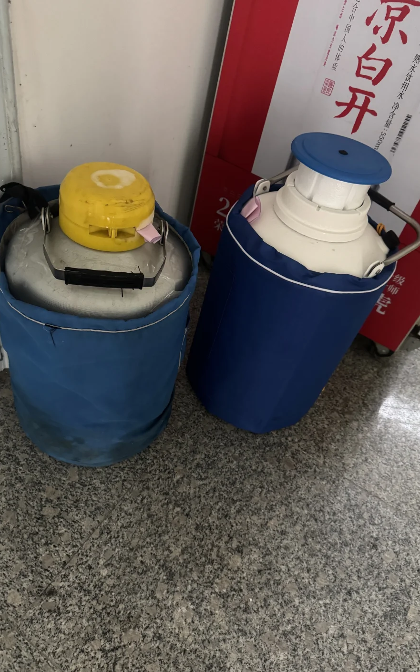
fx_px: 476
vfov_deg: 70.4
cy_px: 340
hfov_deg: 47.6
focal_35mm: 26
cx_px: 202
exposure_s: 1/32
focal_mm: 6.76
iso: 1000
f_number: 1.78
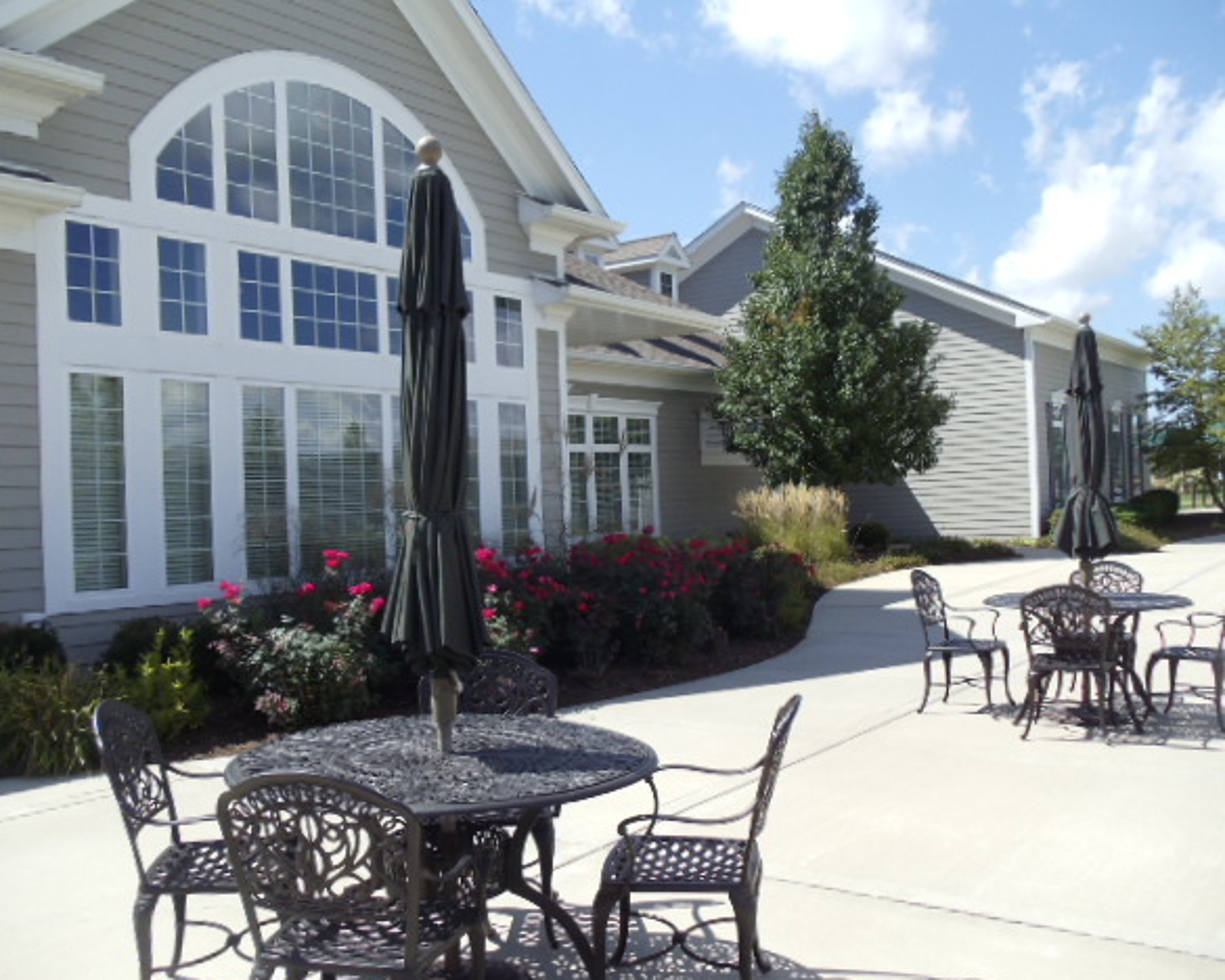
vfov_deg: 32.1
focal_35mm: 47
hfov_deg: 39.5
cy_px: 500
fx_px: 1704
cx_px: 588
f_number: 7.1
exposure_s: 1/200
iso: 100
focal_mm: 6
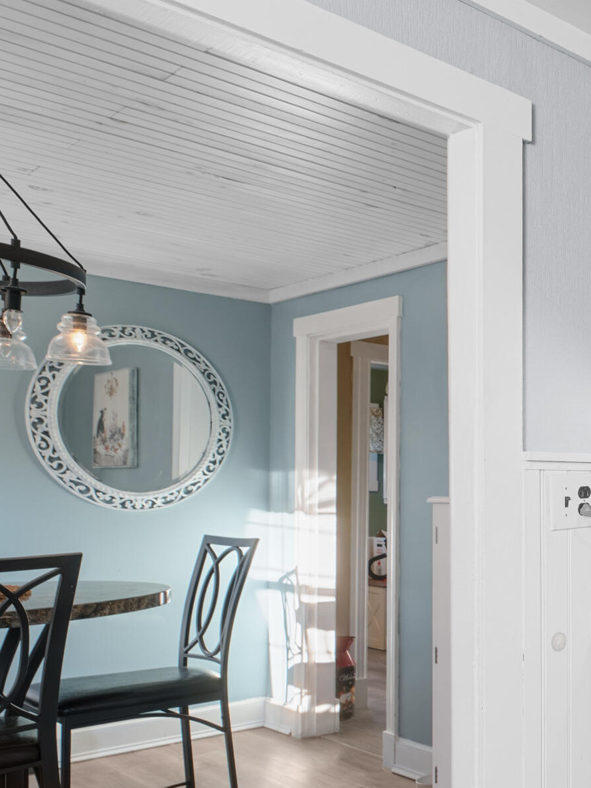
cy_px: 551
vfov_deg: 52.5
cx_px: 899
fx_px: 774
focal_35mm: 34
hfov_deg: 27.6
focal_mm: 14
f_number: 7.1
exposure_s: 1/4
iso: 320
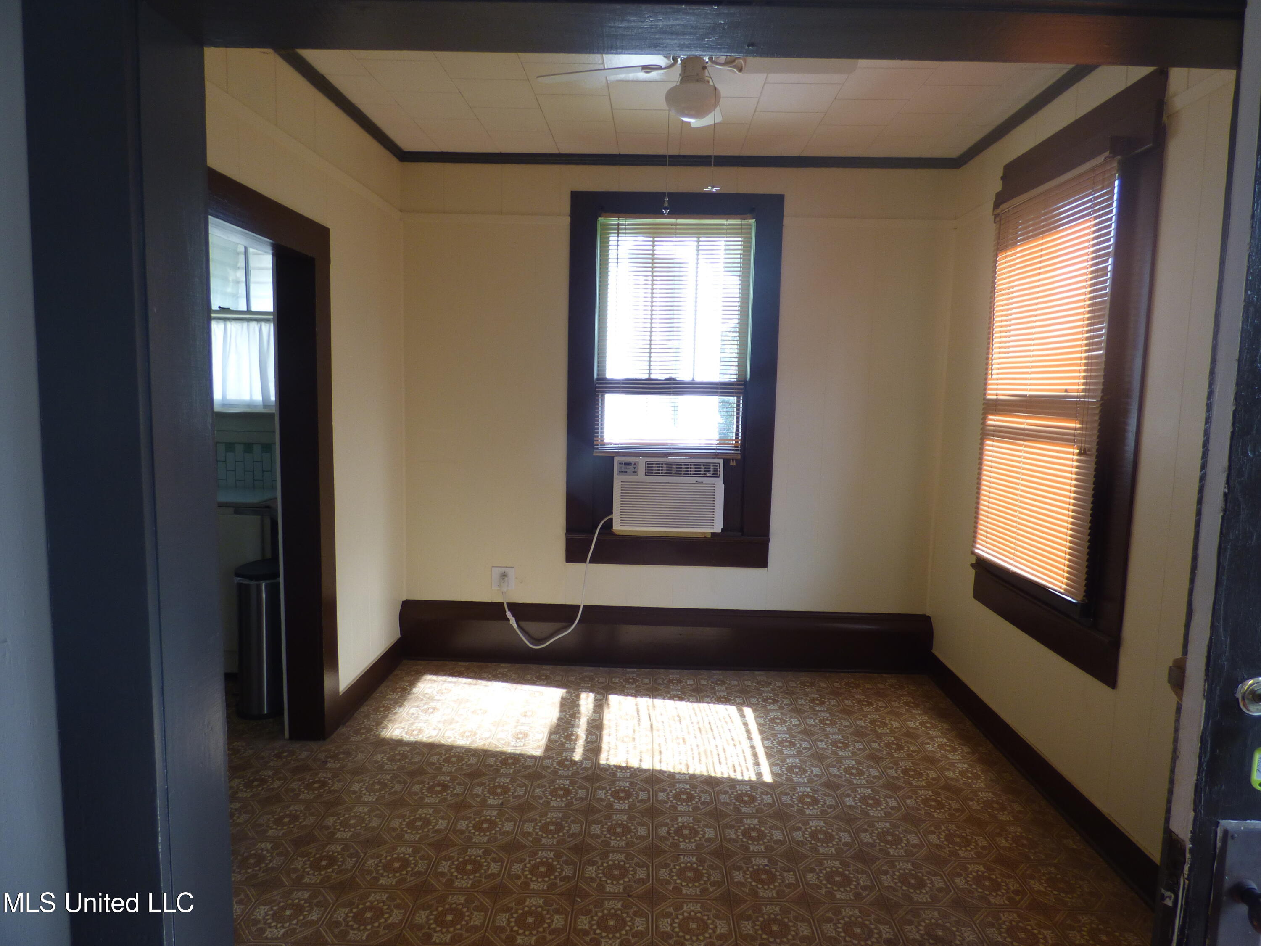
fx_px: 729
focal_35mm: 20
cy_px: 473
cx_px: 630
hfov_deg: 81.7
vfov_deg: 66.0
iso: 100
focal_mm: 3.58
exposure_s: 1/60
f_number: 2.8
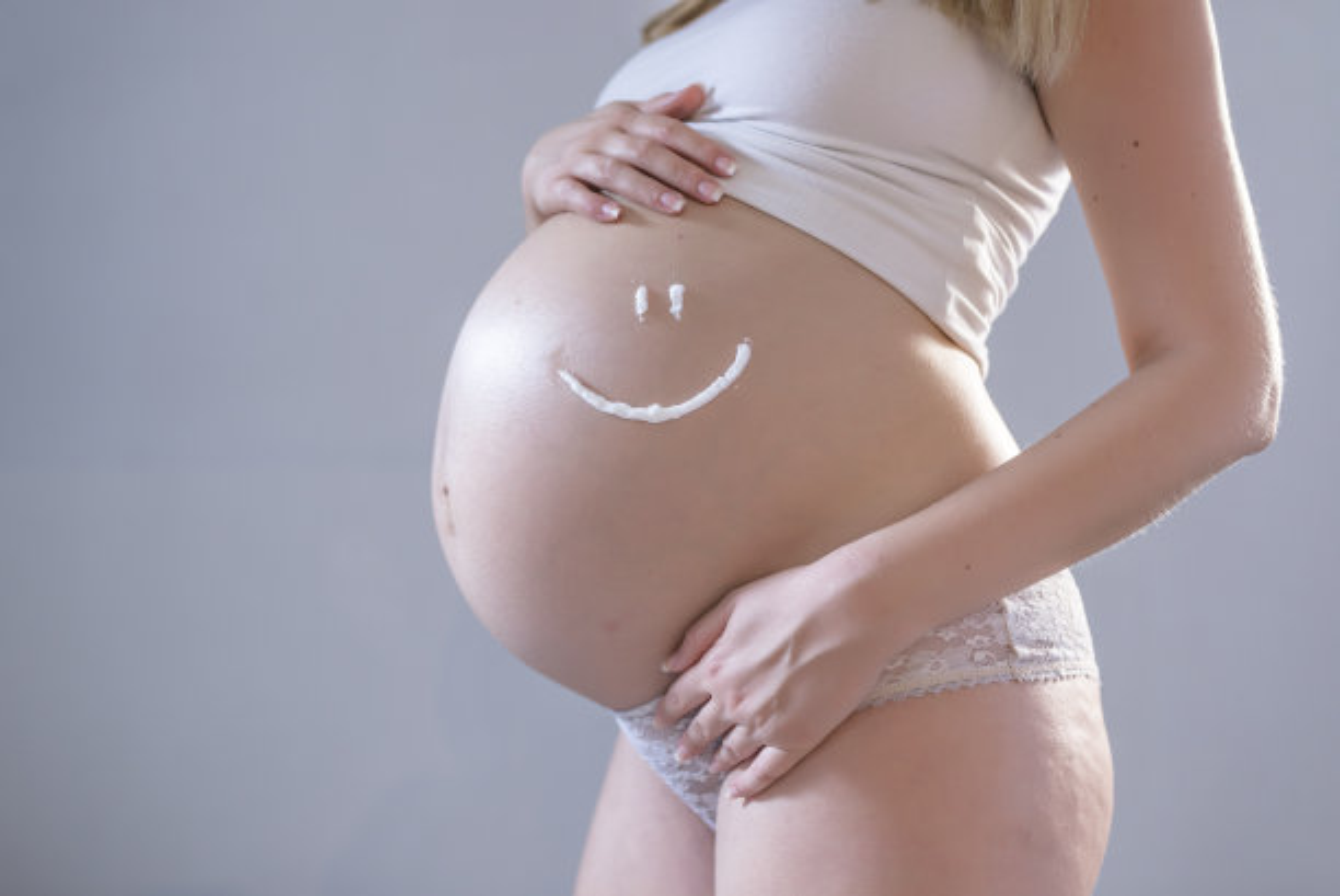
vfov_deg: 37.9
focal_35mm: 35
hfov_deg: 54.4
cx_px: 670
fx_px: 1304
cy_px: 448
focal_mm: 35
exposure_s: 1/80
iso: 500
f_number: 2.8
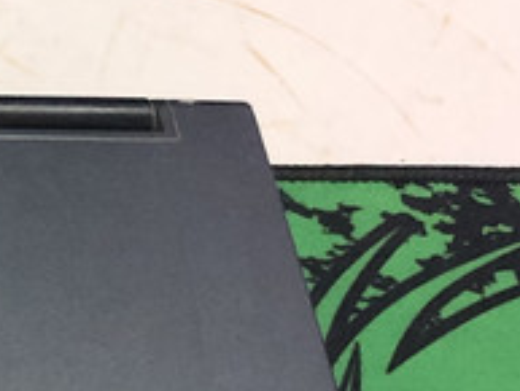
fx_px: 2330
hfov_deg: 11.0
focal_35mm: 155
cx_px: -672
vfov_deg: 9.2
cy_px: 655
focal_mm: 4
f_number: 1.8
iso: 64
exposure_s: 1/17
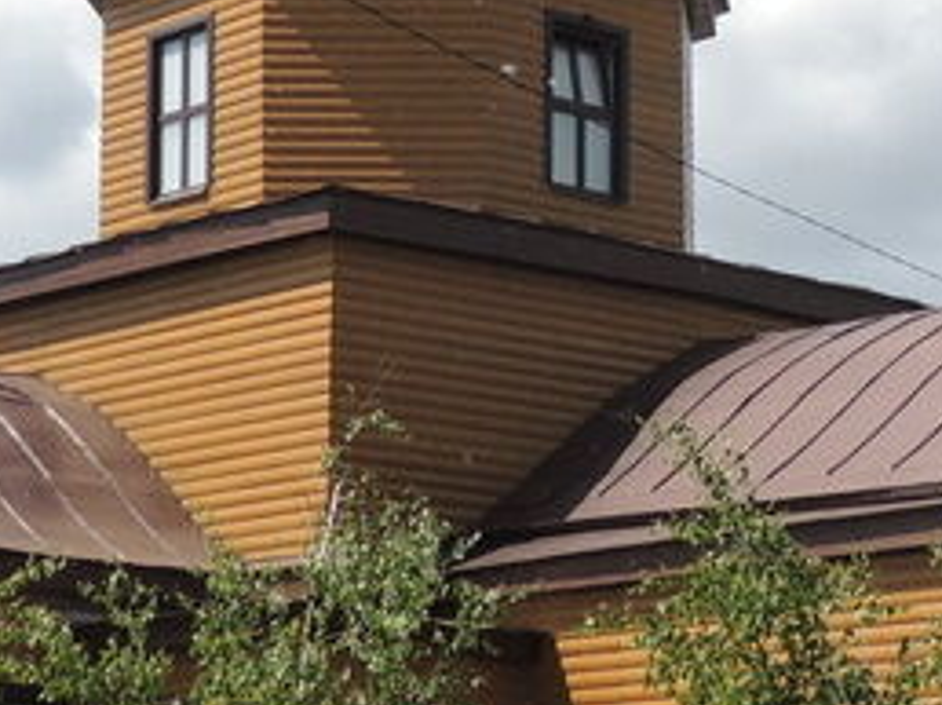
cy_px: 367
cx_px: 657
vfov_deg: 10.7
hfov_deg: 14.3
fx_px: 3752
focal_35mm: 138
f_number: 3.2
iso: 100
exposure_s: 1/1000
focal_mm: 5.8
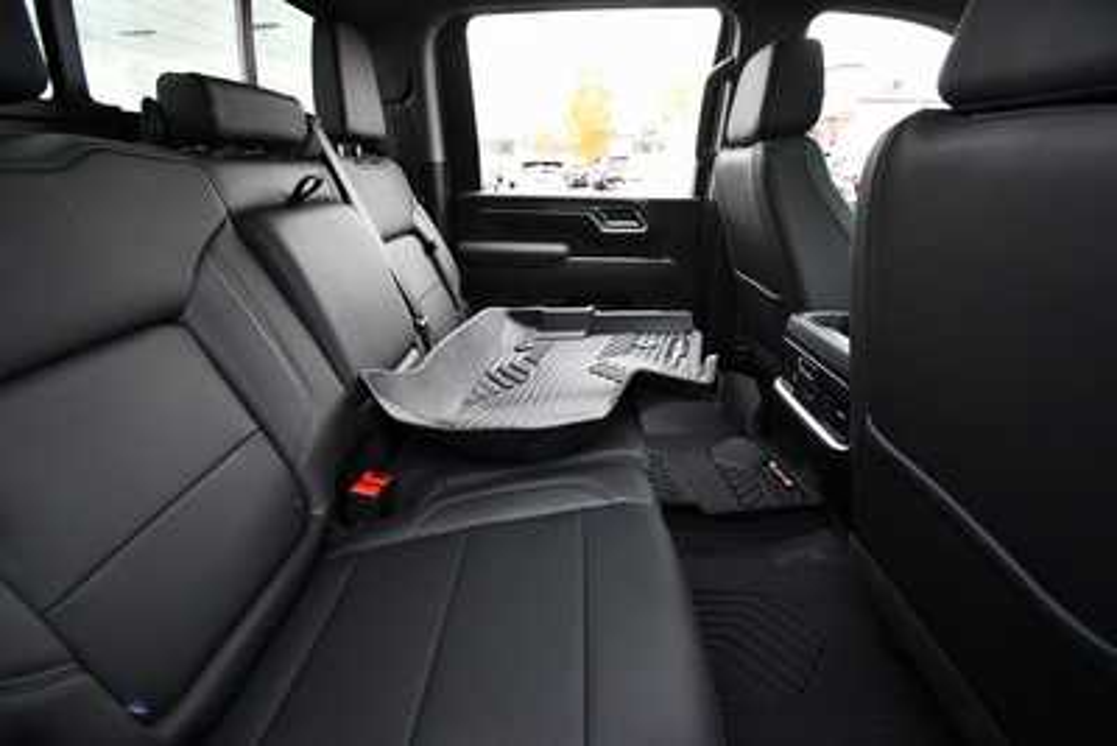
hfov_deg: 100.4
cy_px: 373
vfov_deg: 77.4
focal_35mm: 15
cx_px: 558
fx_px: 466
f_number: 4.5
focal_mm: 10
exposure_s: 1/125
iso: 1250
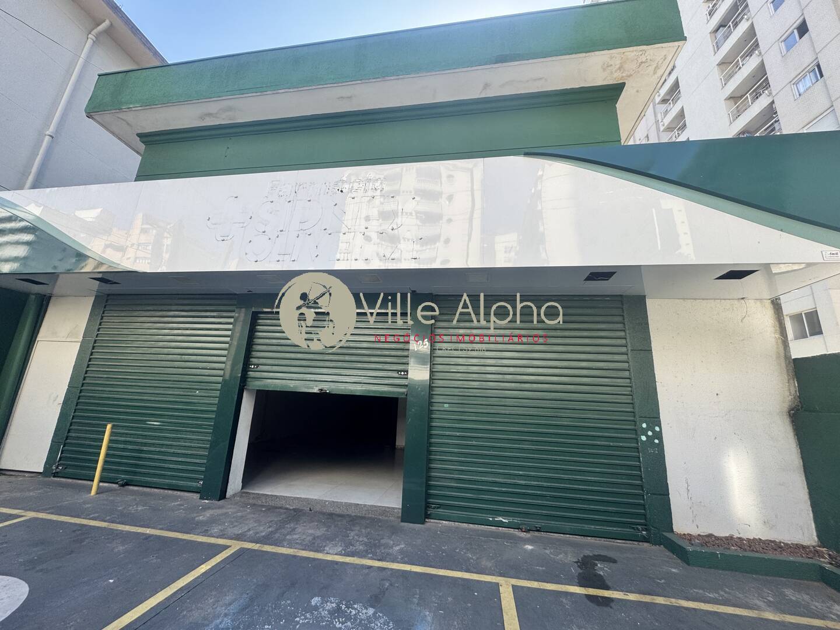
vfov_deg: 85.7
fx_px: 340
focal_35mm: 14
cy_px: 315
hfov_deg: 102.1
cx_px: 420
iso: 40
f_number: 2.2
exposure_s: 1/344
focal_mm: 2.22
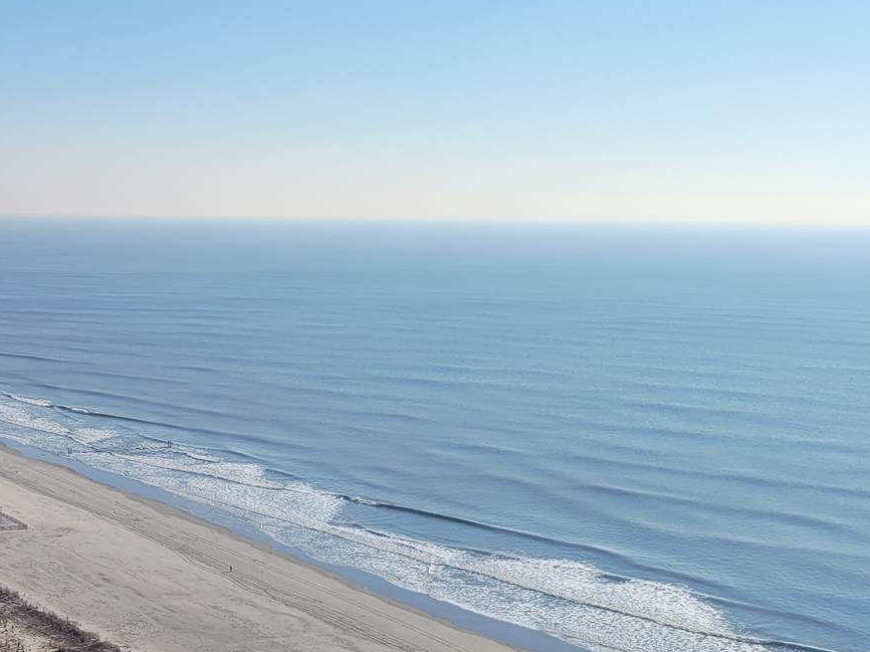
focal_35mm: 60
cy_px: 267
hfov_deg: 28.8
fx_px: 1508
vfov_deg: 24.4
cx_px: -114
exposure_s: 1/4373
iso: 40
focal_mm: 5.4
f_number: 1.8
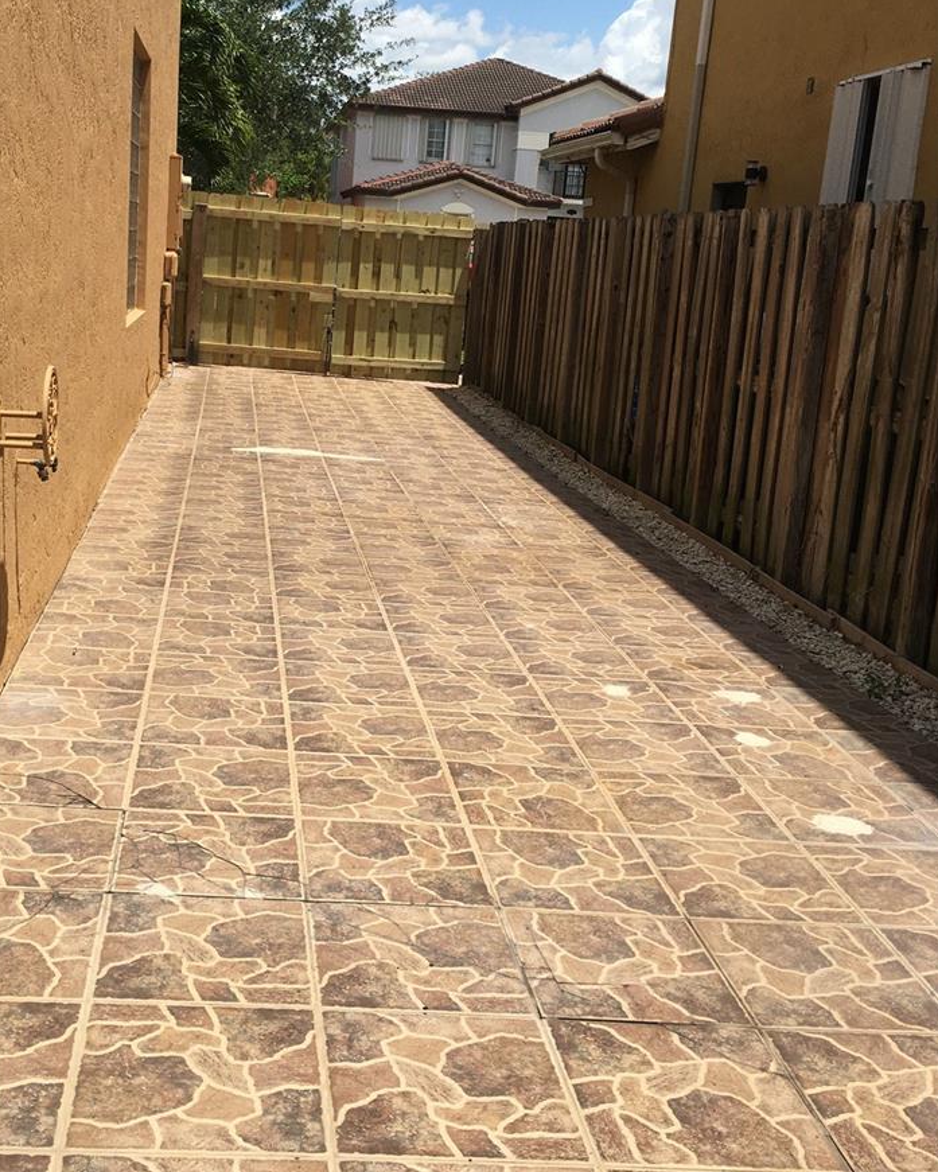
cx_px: 335
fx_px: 1353
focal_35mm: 39
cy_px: 537
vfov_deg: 46.8
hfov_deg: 37.9
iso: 25
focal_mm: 4.15
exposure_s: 1/2079
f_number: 2.2
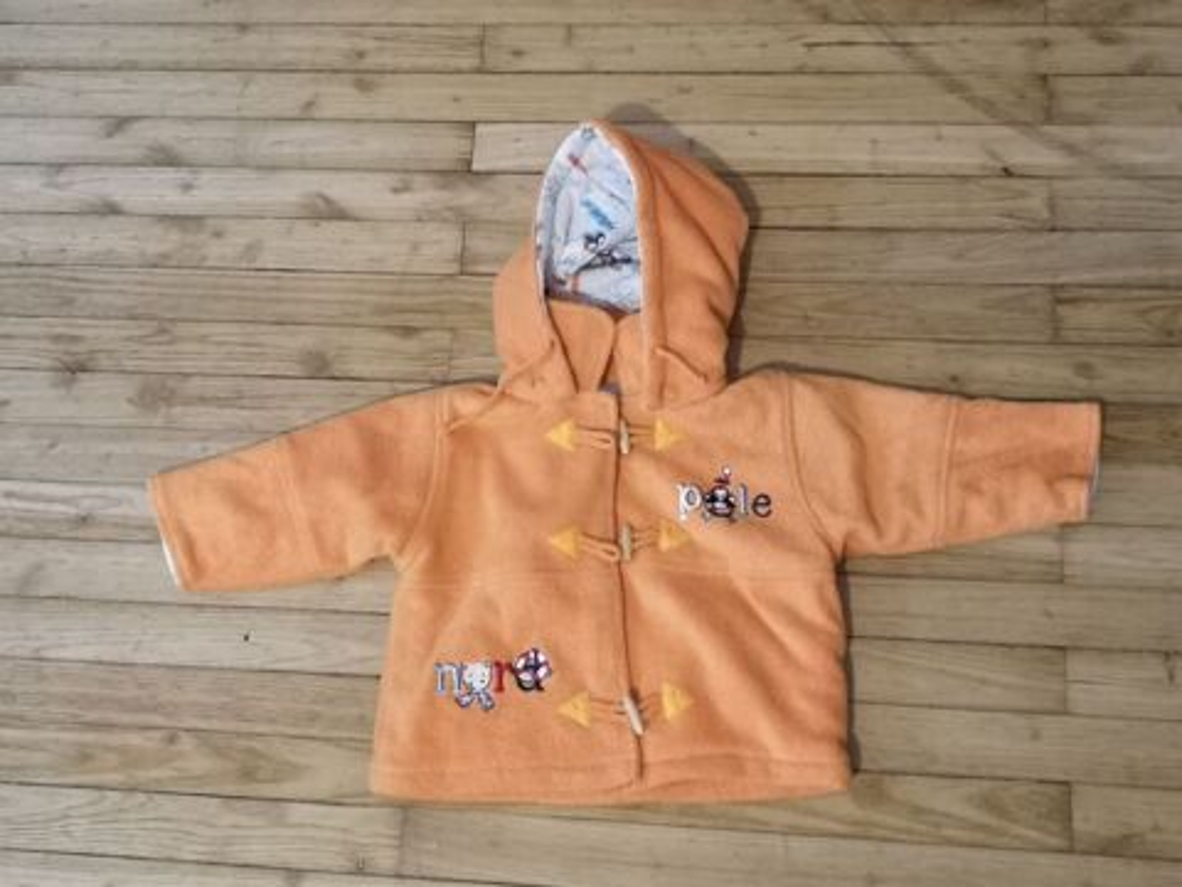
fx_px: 1400
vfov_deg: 35.1
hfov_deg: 45.8
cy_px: 444
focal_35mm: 41
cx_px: 591
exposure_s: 1/24
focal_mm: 3.95
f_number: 1.8
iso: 400
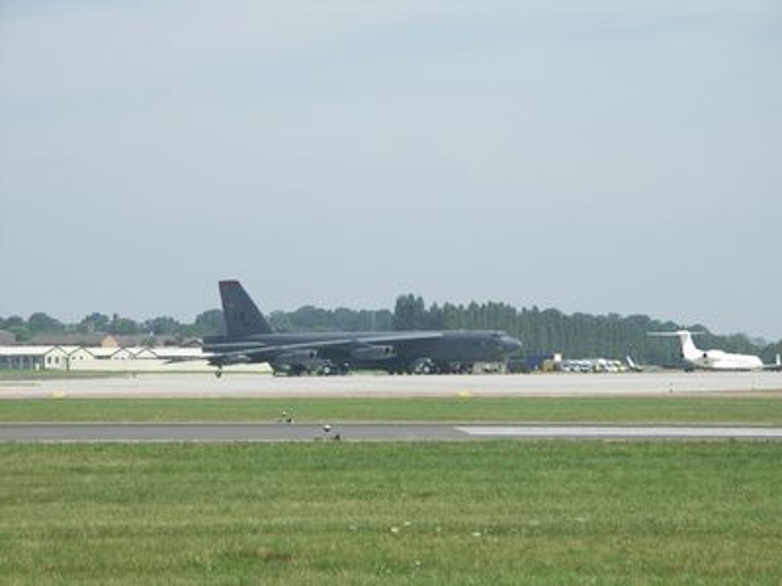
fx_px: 4518
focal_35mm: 200
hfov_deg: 9.9
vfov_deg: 7.4
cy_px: 293
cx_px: 391
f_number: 4.5
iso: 50
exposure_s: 1/400
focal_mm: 50.8
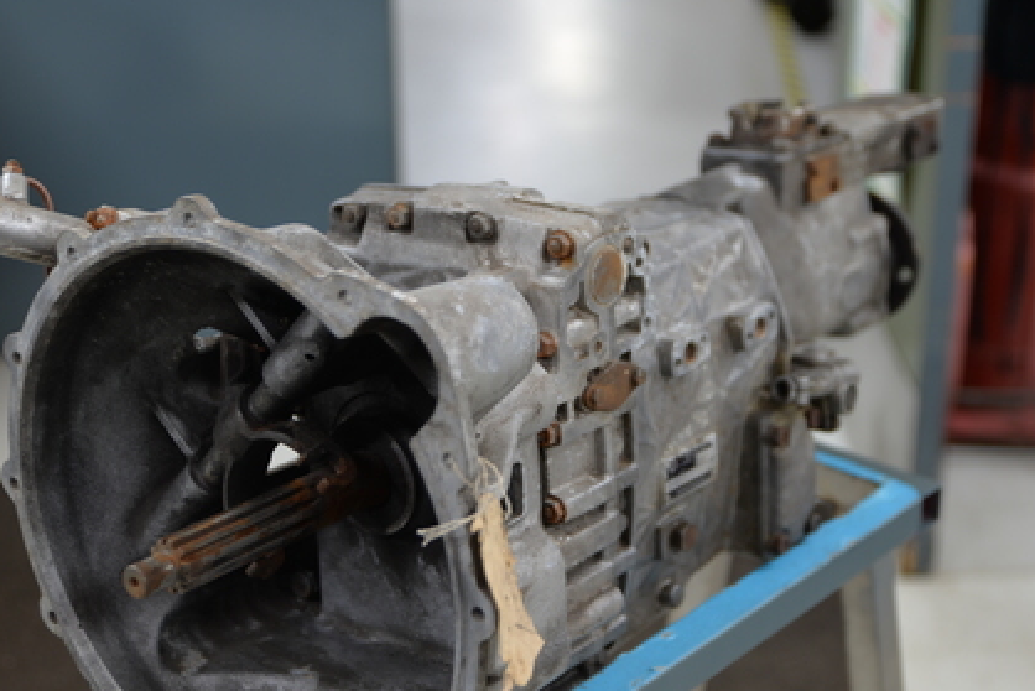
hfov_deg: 25.6
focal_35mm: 79
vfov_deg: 17.3
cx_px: 582
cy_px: 380
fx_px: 2272
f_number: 2.8
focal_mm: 55
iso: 100
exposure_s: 1/10
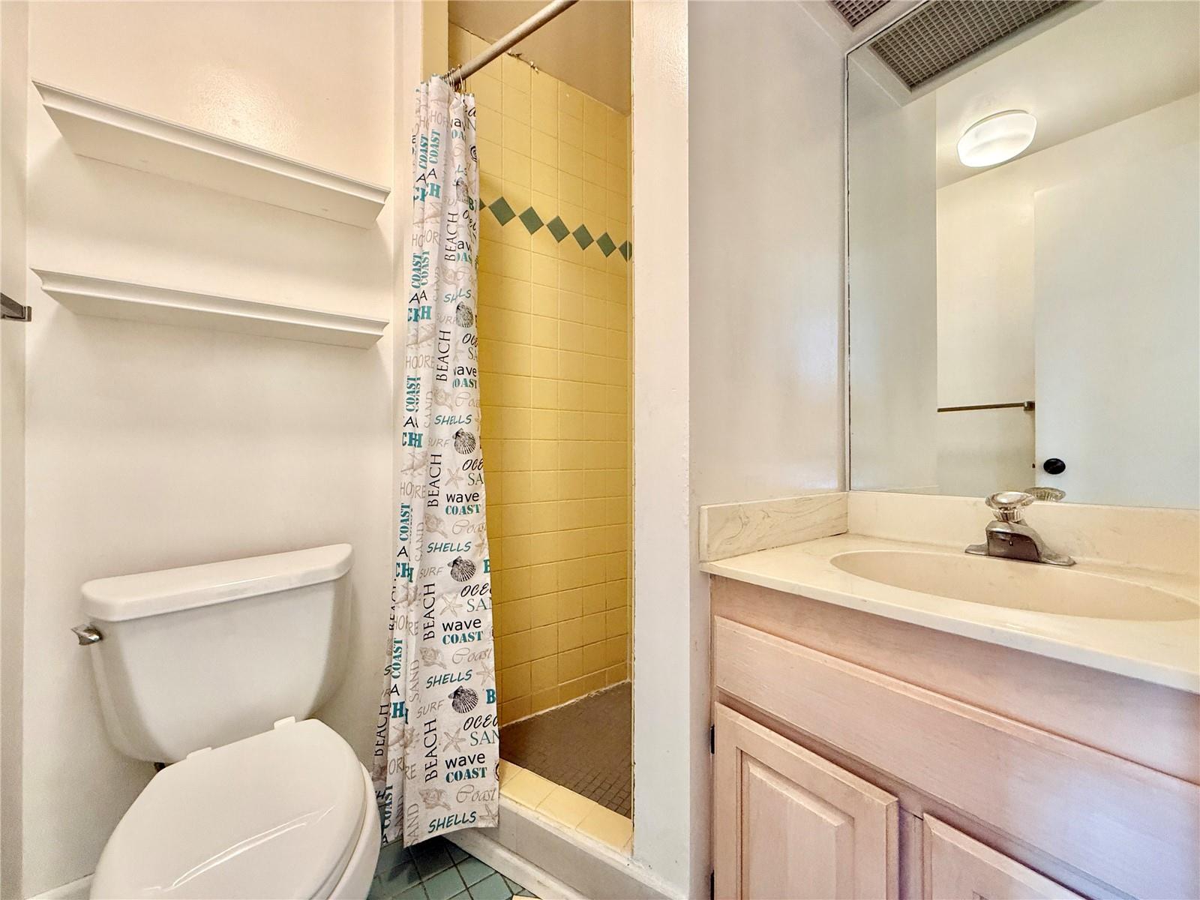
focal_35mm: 14
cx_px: 600
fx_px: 485
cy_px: 450
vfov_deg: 85.7
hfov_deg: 102.1
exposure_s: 1/60
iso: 320
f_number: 2.2
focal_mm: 2.22
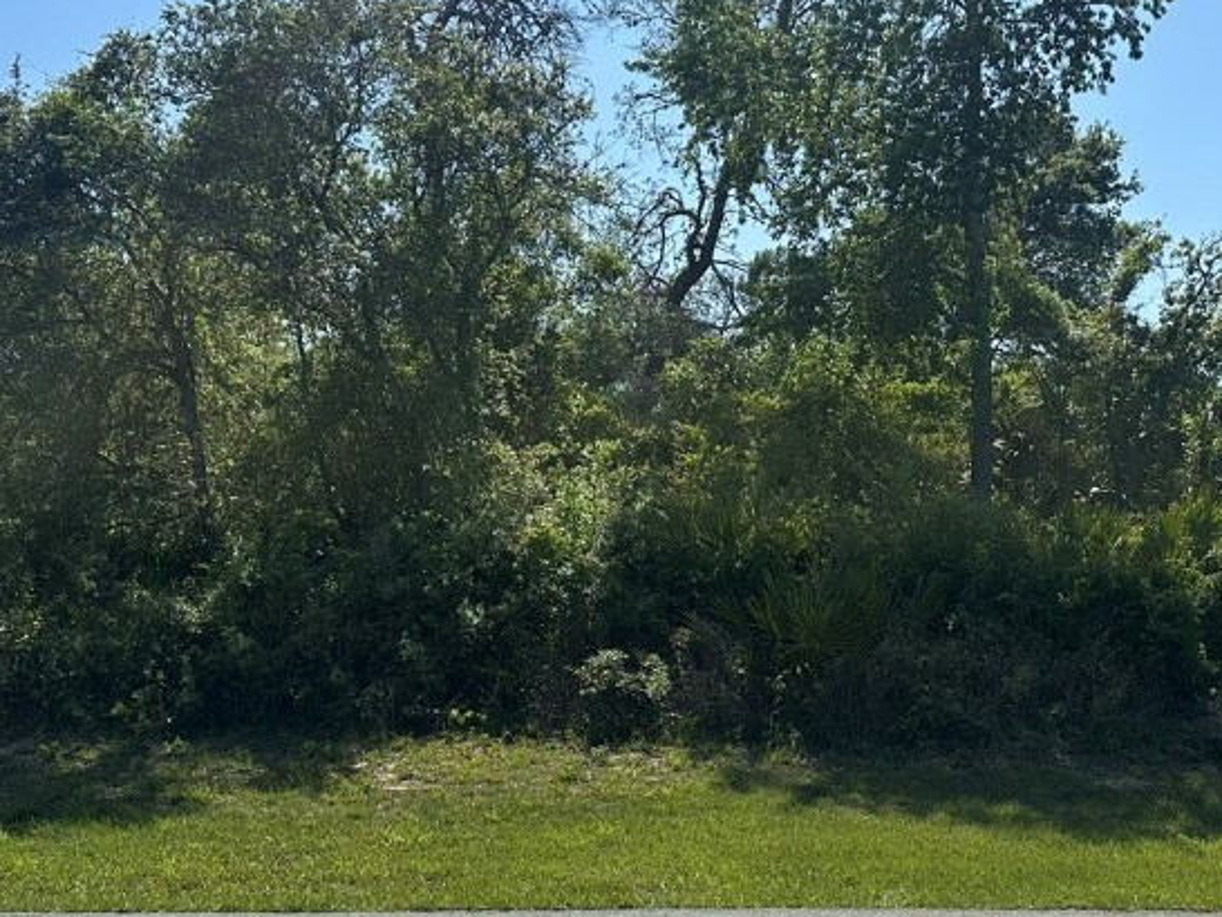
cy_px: 481
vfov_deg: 32.2
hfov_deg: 41.8
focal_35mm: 45
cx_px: 750
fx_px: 1589
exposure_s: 1/5263
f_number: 1.78
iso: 80
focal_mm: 6.86
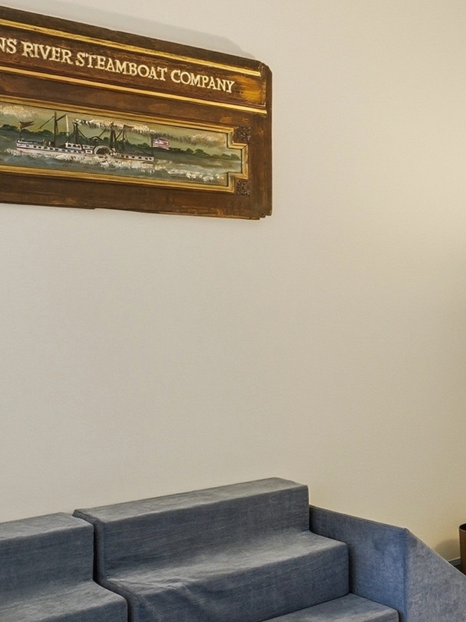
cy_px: 323
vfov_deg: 38.9
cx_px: 590
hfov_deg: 25.8
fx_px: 880
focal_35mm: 49
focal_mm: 10
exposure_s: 1/100
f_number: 9
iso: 400
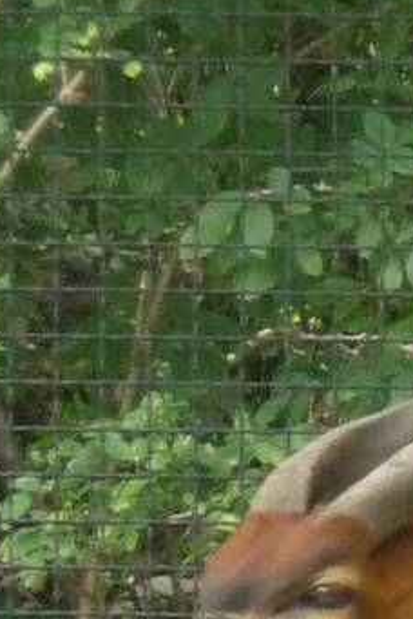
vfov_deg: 1.6
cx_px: 1366
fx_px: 22094
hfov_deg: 1.1
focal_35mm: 1284
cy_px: 664
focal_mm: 40.9
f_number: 4.9
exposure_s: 1/60
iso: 400
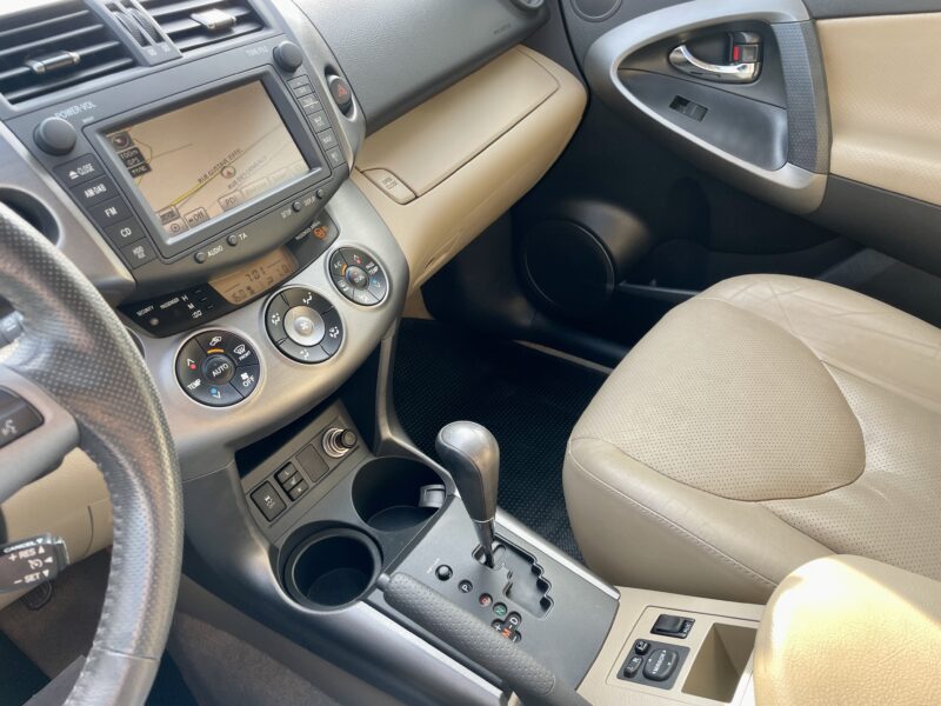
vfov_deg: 53.1
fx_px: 707
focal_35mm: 26
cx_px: 470
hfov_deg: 67.3
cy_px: 353
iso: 40
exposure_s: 1/121
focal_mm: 4.2
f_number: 1.6
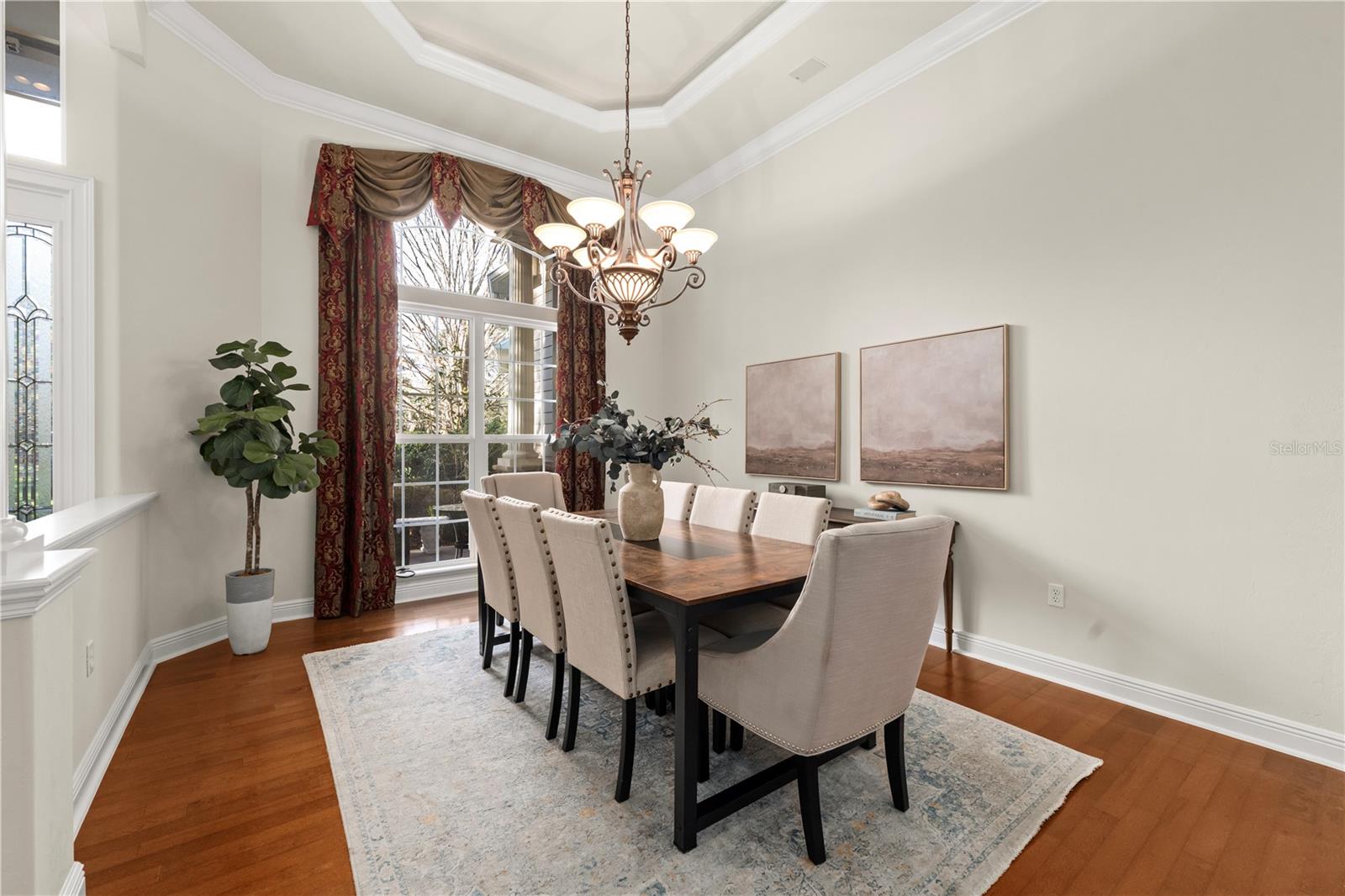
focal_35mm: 14
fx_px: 523
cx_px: 672
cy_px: 448
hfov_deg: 104.3
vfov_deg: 81.2
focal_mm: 14
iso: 400
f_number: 8
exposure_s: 1/6
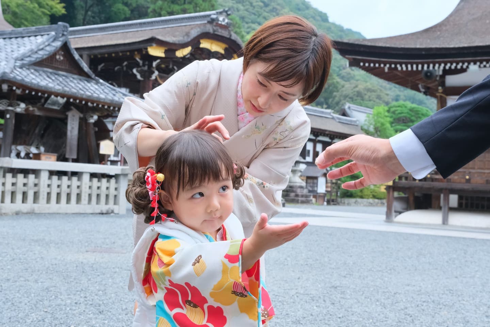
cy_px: 164
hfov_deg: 38.9
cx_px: 245
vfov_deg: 26.5
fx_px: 694
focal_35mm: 51
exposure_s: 1/250
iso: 1600
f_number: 8
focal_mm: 34.2
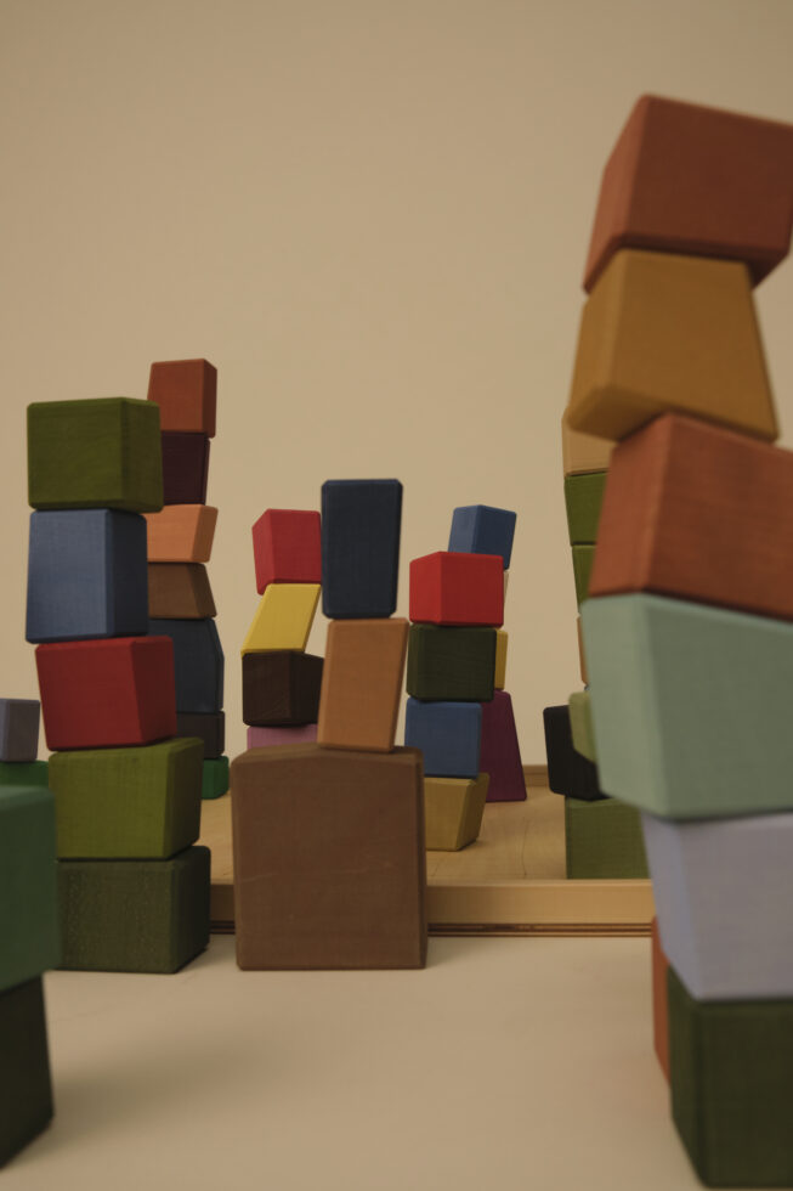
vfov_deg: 54.4
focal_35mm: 35
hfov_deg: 37.8
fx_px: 1157
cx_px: 396
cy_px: 596
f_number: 6.4
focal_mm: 23
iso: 800
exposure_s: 1/250
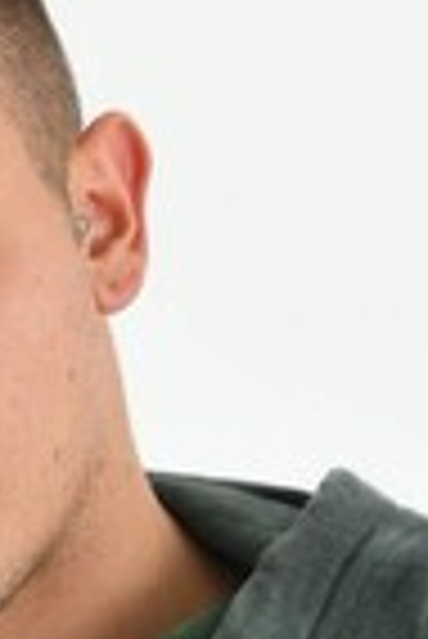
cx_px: 9
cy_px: 1386
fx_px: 5443
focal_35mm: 306
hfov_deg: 4.5
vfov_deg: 6.5
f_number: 5.6
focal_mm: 58
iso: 160
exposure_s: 1/125
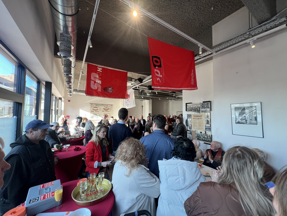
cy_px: 108
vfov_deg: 89.9
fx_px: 108
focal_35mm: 13
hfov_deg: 106.2
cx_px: 144
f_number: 1.8
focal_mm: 1.57
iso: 100
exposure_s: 1/100
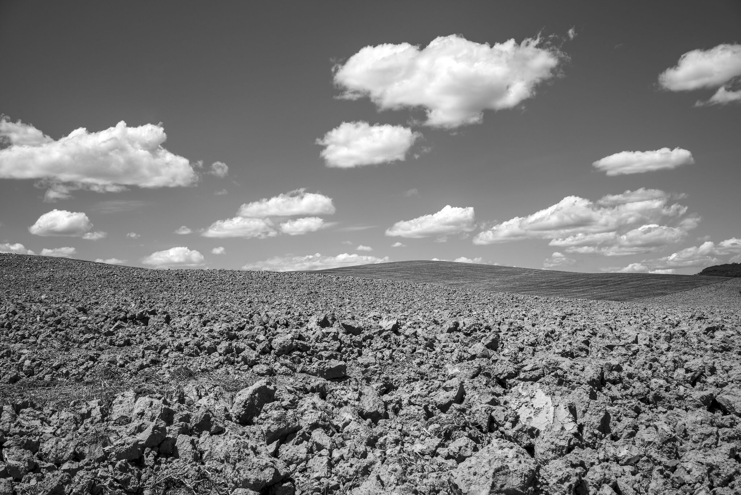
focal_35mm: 35
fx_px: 720
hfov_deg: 54.4
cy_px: 248
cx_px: 370
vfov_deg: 37.9
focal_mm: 35
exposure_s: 1/125
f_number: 16
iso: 100
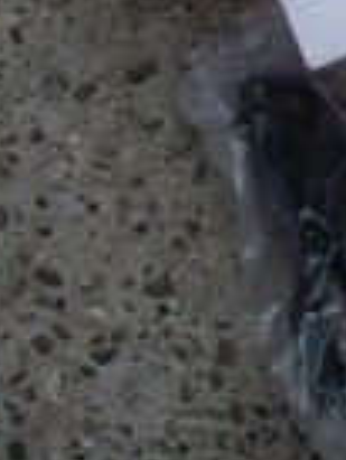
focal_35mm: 177
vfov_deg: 10.4
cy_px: -413
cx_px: 729
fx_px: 2355
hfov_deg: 8.0
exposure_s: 1/80
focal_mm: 6.2
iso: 64
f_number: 4.3
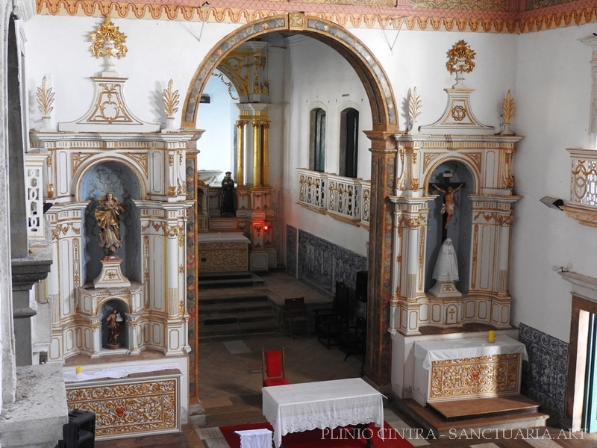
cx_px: 298
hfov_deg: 42.1
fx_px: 776
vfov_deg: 32.2
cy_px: 224
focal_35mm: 45
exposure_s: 1/13
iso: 400
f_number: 4
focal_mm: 8.1
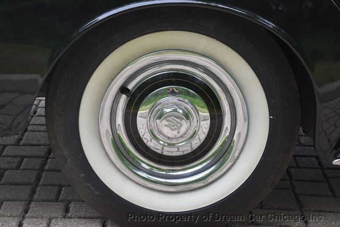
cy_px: 114
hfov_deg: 21.9
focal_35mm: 93
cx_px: 170
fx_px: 879
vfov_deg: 14.7
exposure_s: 1/320
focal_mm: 62
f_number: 8
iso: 800
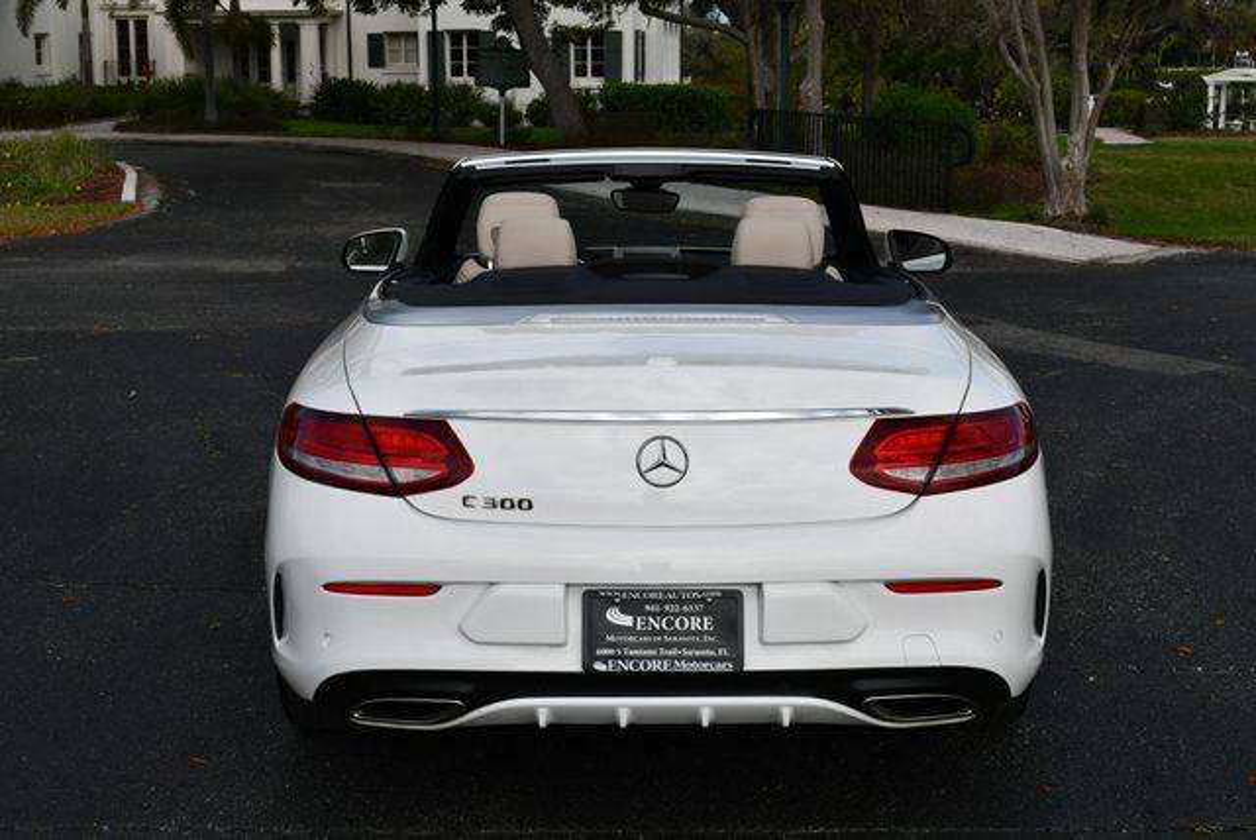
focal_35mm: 56
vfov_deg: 24.2
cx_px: 628
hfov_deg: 35.6
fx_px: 1956
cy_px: 420
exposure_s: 1/320
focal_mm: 28
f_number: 9
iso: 100
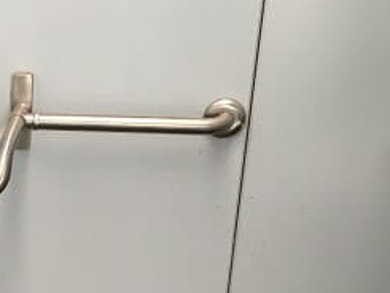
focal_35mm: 91
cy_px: 282
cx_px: -170
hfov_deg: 19.2
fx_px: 1026
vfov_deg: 16.0
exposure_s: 1/33
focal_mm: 4.15
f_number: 2.2
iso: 80
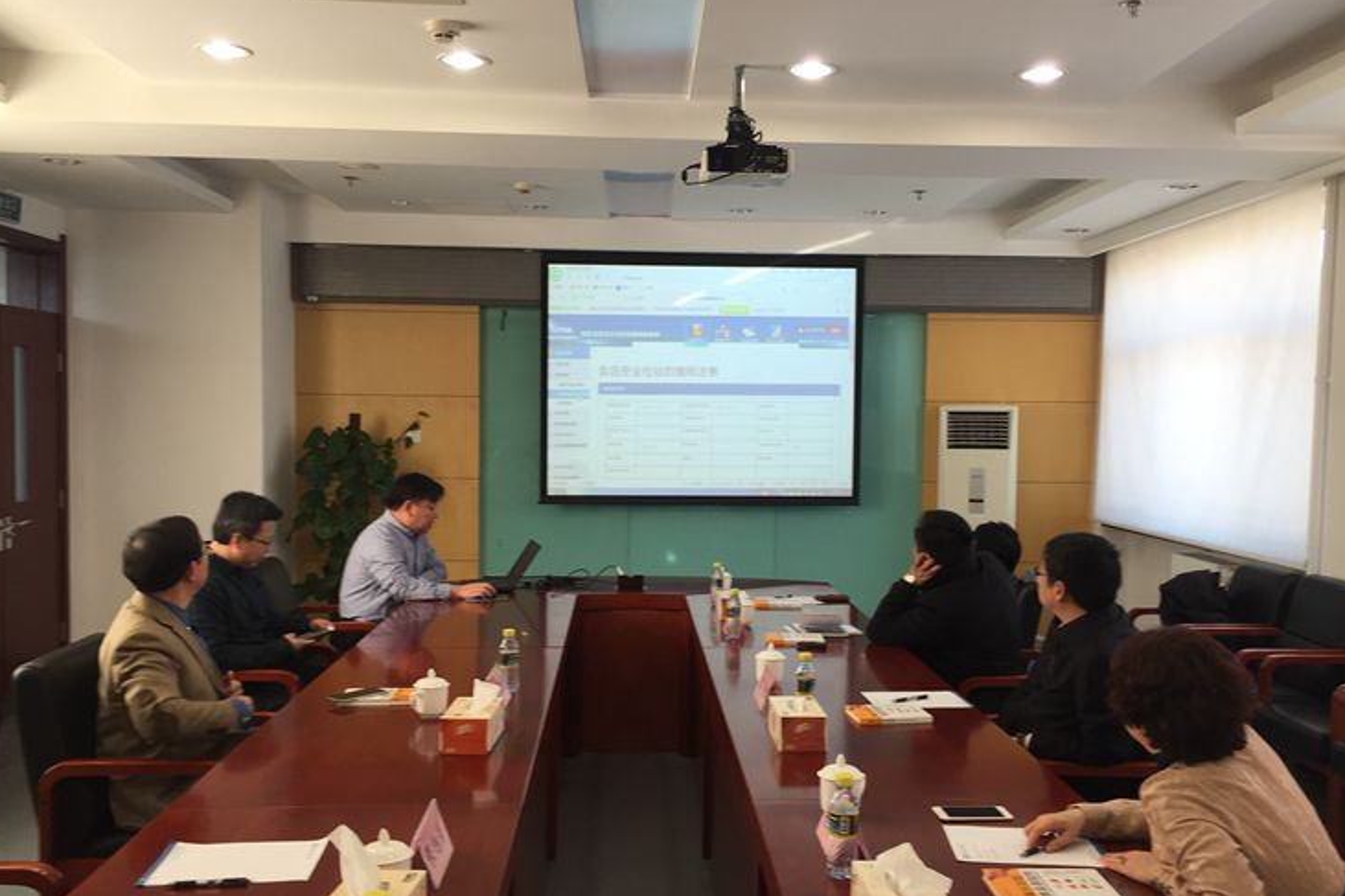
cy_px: 482
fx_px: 1233
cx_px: 716
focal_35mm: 33
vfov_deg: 39.9
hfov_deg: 57.2
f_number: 2.2
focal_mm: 4.15
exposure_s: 1/50
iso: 32
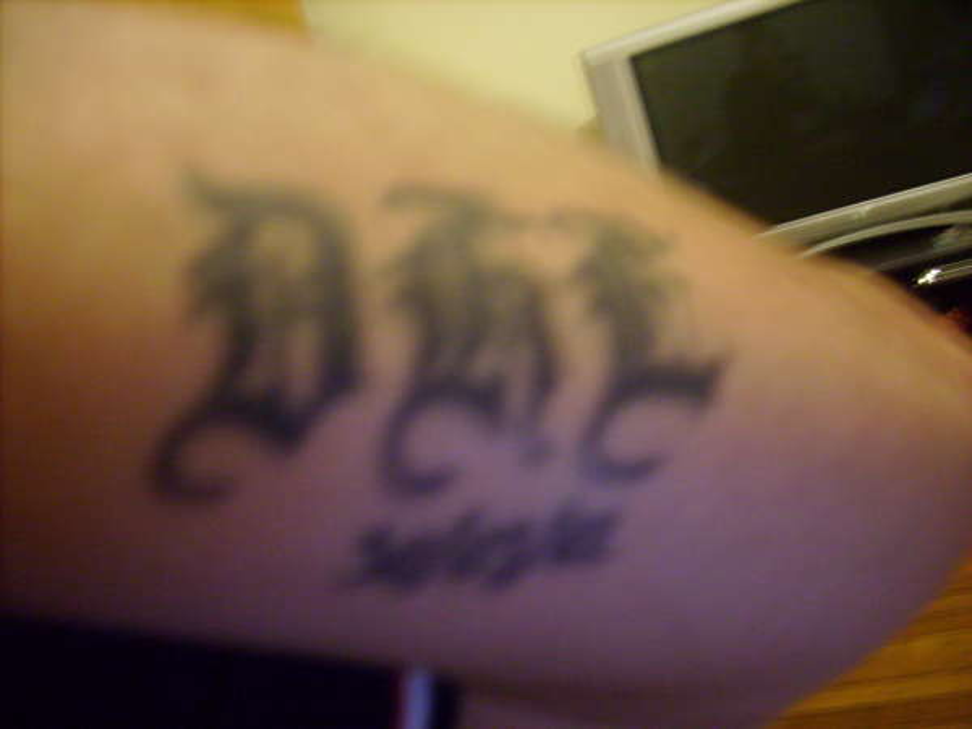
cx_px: 486
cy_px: 364
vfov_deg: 40.7
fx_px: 983
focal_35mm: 35
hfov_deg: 52.6
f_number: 2.8
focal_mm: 5.8
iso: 200
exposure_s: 1/2
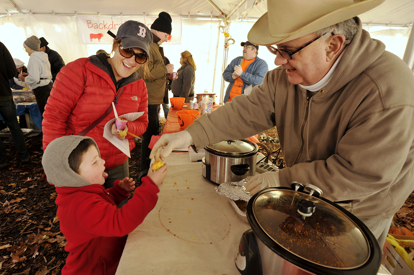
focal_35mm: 17
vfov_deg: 70.3
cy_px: 138
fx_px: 195
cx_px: 207
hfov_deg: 93.3
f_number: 5.6
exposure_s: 1/50
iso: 400
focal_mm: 17
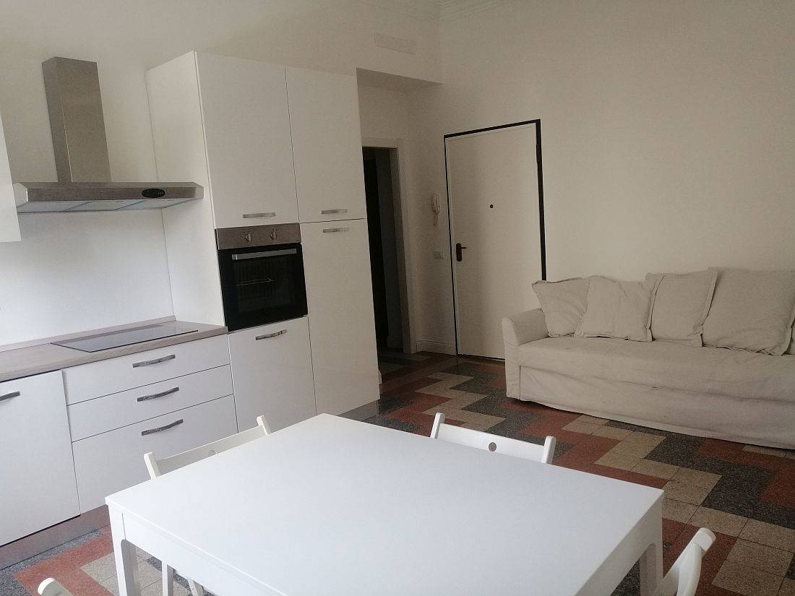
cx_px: 398
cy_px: 298
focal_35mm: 27
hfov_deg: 65.3
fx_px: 620
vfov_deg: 51.4
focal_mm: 3.95
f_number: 1.8
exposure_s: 1/60
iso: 125
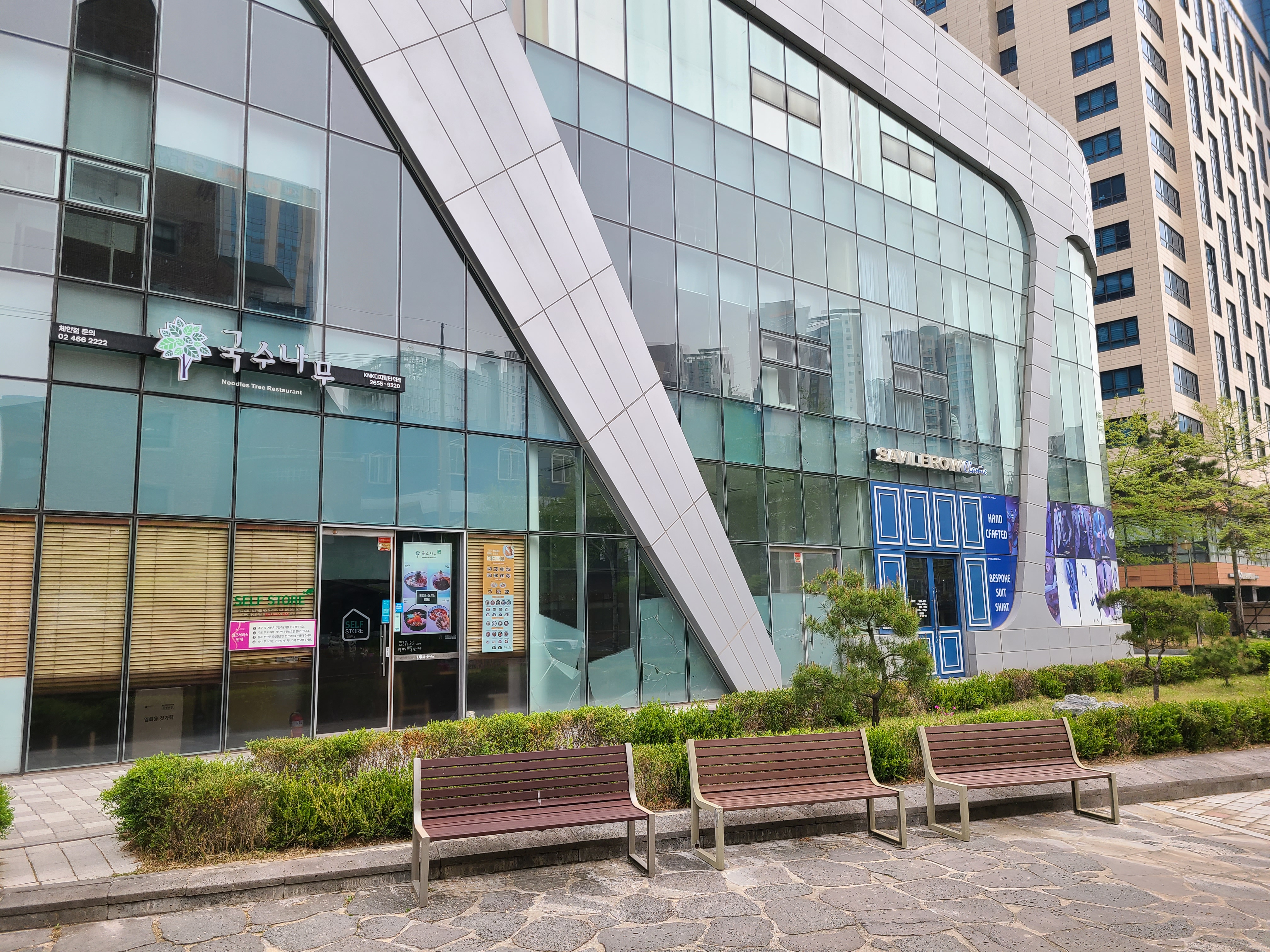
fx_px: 954
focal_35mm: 26
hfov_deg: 67.3
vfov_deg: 53.1
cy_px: 476
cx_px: 635
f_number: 1.8
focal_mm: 5.4
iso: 40
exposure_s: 1/664
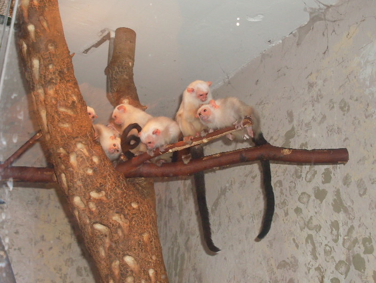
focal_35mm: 55
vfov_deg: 26.6
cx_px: 183
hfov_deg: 34.9
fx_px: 598
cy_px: 155
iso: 100
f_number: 2.8
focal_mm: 6.3
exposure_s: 1/45
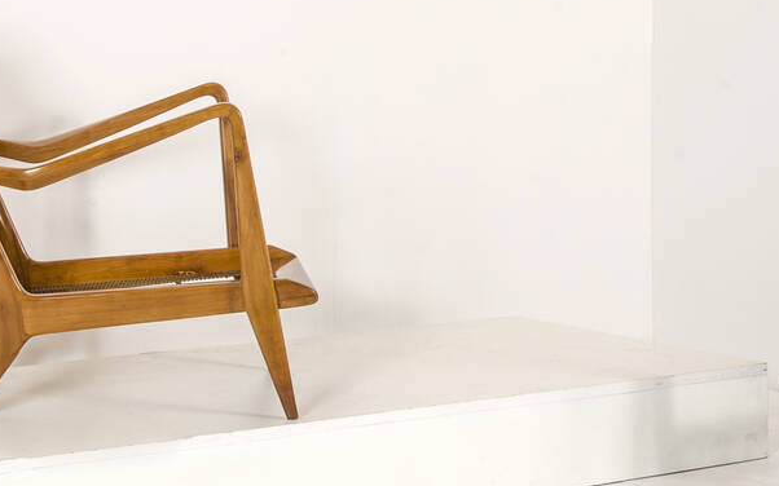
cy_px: 187
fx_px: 2636
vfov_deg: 10.5
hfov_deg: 16.8
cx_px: 534
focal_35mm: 124
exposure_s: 1/160
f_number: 16
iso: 100
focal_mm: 35
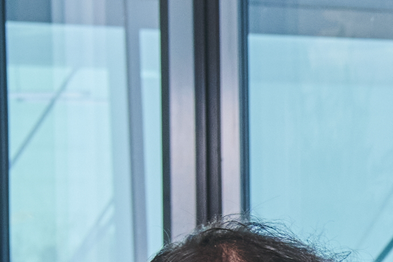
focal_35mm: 345
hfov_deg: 5.7
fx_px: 3765
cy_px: 616
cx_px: 1019
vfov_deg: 3.9
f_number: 5.6
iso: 800
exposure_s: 1/125
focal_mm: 48
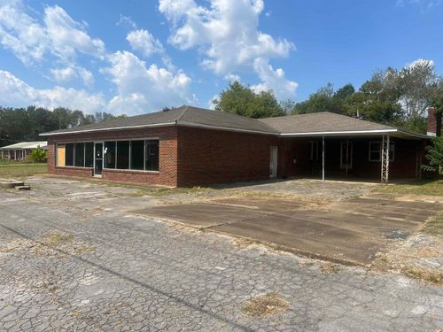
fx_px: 333
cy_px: 166
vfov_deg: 53.1
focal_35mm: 26
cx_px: 222
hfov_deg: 67.3
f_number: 1.5
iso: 50
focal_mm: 5.7
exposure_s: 1/5319
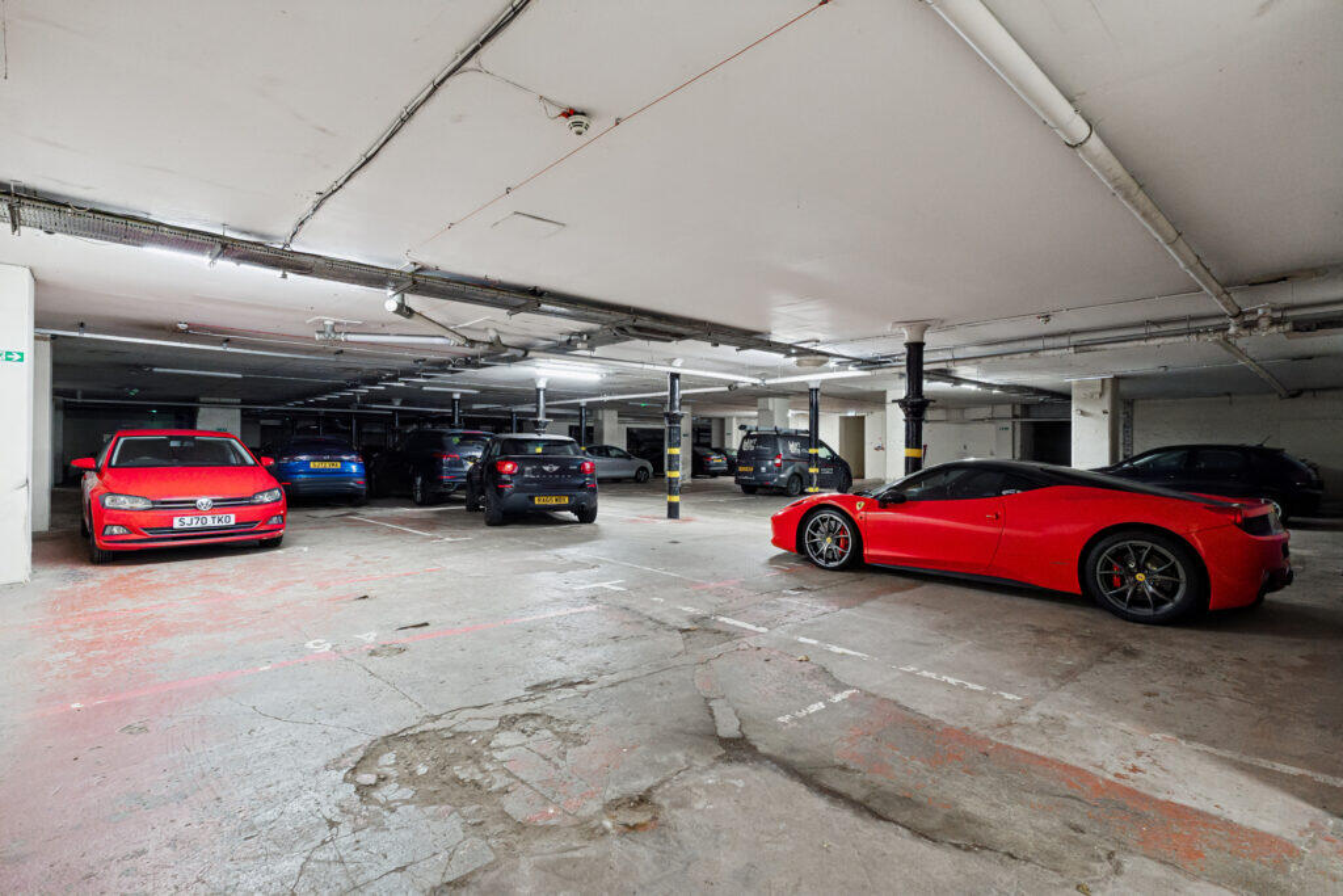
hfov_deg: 95.0
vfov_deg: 72.1
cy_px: 448
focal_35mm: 16
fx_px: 616
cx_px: 672
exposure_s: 1/20
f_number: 6.3
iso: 1250
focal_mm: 11
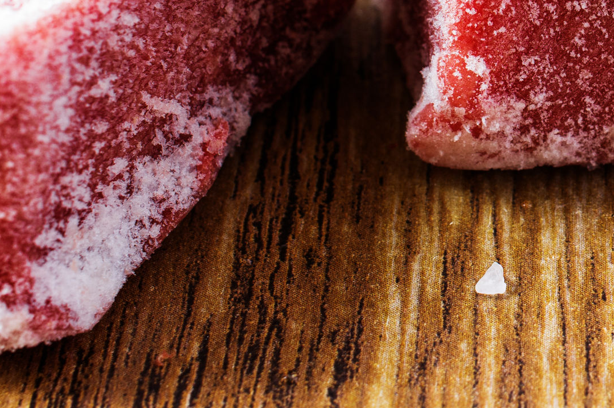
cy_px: -65
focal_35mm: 121
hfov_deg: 16.4
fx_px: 2061
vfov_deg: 11.1
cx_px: 690
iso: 200
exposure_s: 1/4
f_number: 8
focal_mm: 35
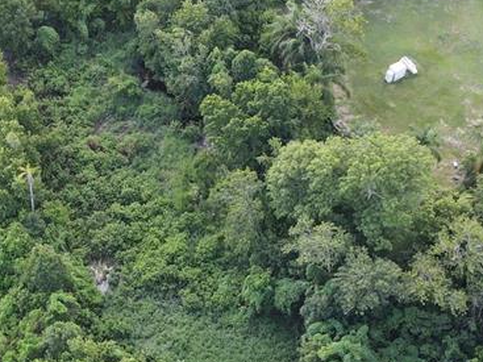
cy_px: 295
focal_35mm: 67
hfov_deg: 28.9
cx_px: 207
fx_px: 935
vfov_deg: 21.6
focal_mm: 4.5
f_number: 2.8
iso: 100
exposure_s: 1/60
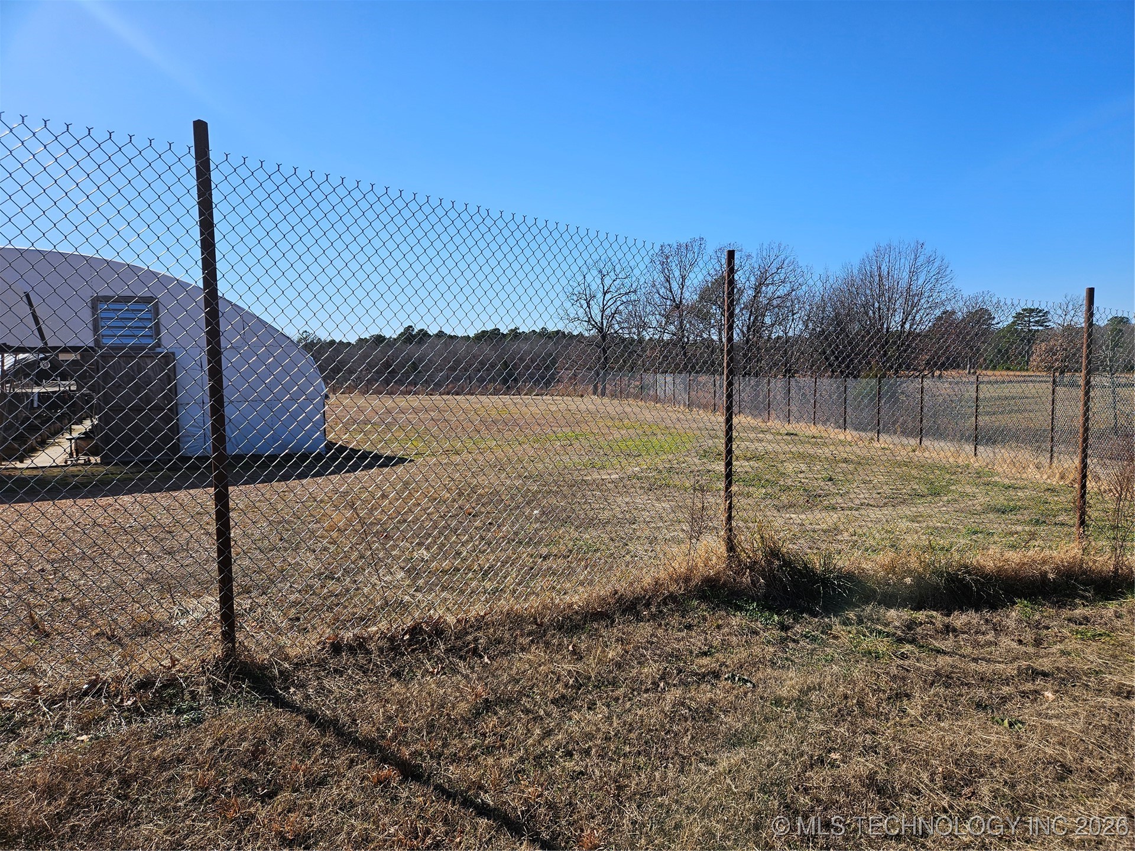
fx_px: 754
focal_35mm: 23
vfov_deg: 58.9
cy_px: 426
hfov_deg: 73.9
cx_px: 568
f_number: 1.8
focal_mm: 5.4
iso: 25
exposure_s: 1/2116
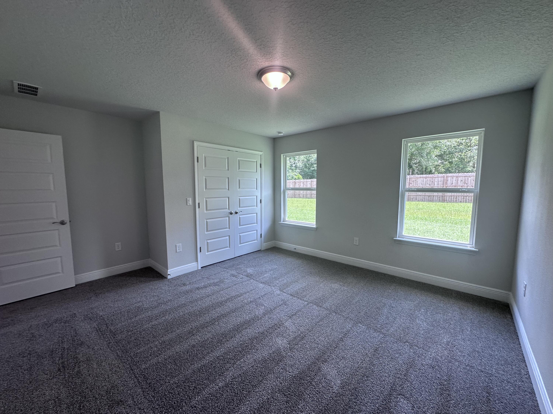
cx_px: 276
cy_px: 207
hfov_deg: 102.1
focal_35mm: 14
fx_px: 224
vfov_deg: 85.7
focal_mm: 2.22
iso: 80
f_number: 2.2
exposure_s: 1/120
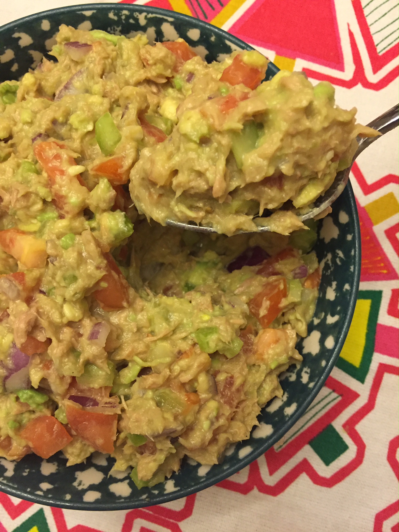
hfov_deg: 48.2
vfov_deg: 61.7
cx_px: 200
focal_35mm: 29
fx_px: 446
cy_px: 266
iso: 200
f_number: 2.2
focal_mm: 4.15
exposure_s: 1/30
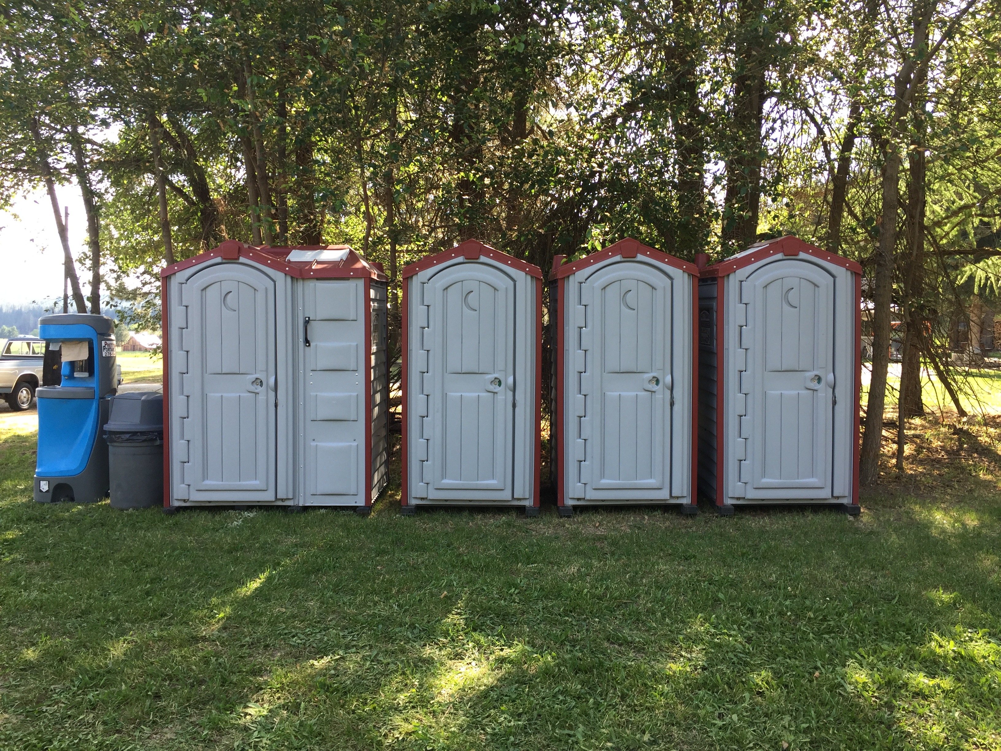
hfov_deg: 61.7
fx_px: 839
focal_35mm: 29
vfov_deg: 48.2
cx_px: 500
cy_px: 376
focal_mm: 4.15
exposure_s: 1/151
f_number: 2.2
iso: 32
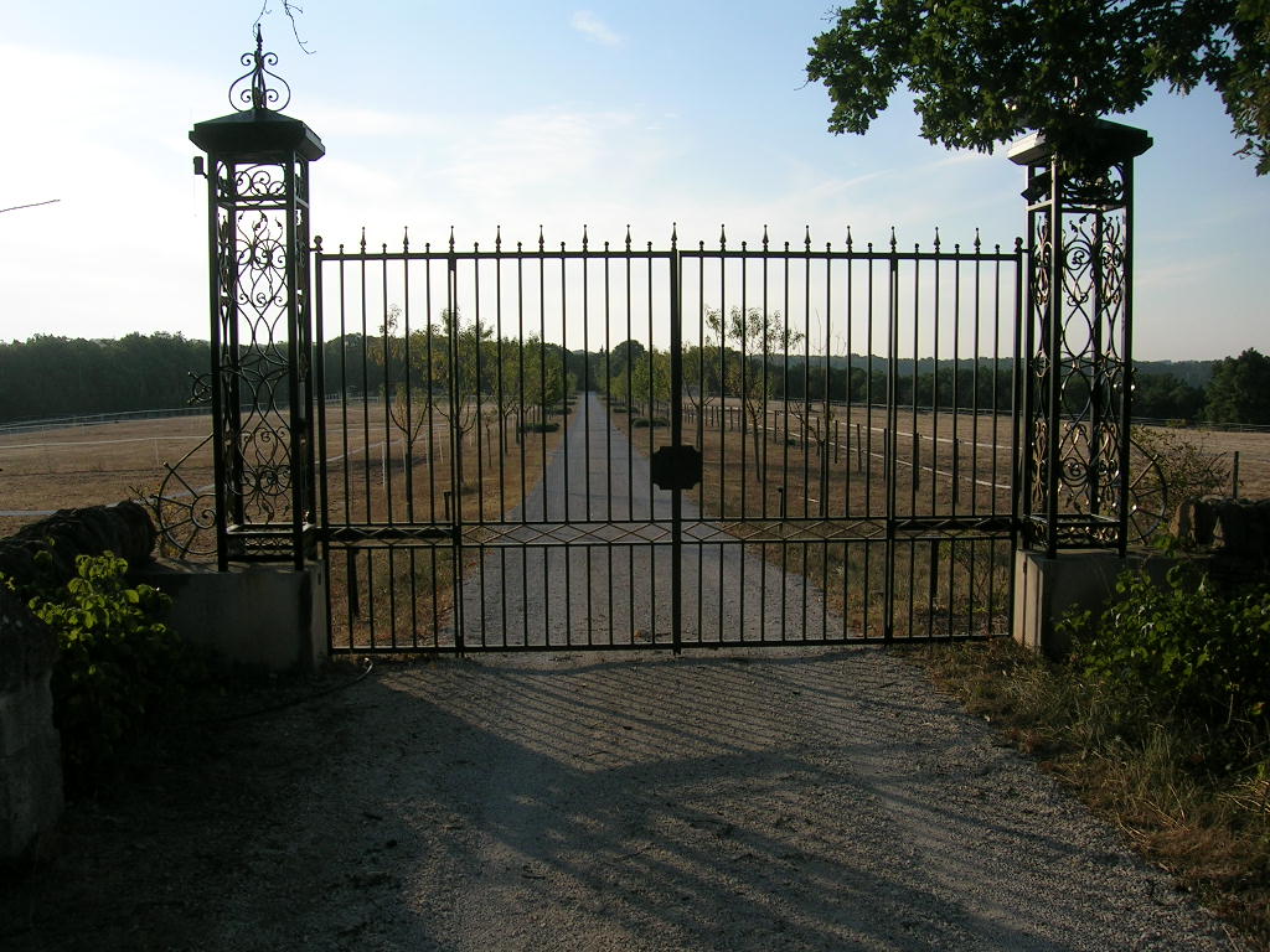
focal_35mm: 35
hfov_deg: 52.6
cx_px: 635
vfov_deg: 40.7
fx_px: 1284
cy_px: 476
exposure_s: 1/409
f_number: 4.8
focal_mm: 5.4
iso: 50
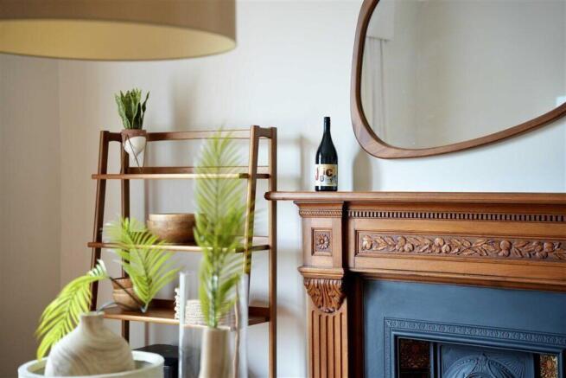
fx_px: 973
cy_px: 189
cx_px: 283
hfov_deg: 32.4
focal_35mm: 62
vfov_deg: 22.0
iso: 2000
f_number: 2.8
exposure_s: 1/160
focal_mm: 61.9
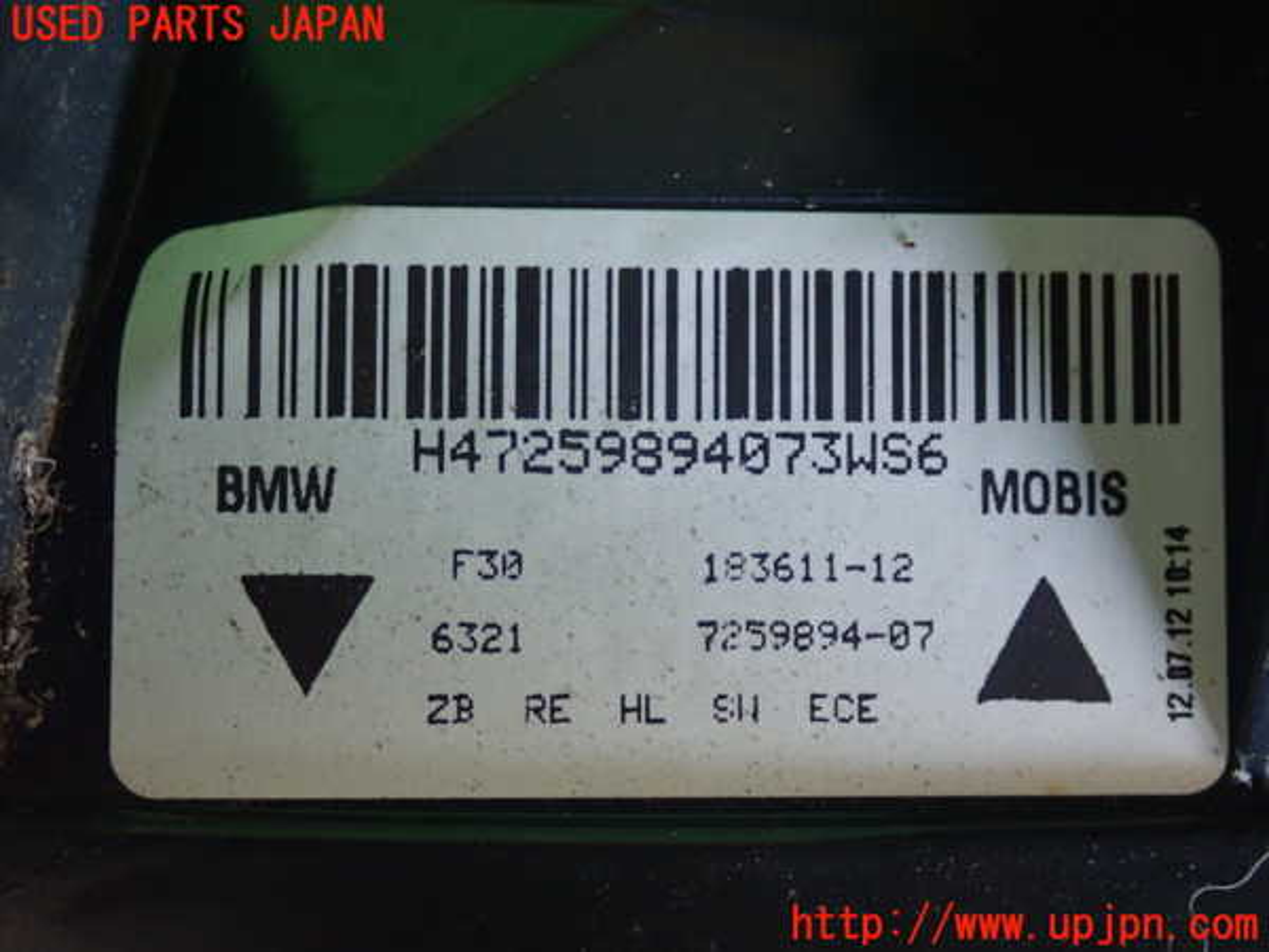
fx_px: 1796
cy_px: 476
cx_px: 634
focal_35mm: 49
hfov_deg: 38.9
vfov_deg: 29.7
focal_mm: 8.99
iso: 1000
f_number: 3.2
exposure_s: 1/50
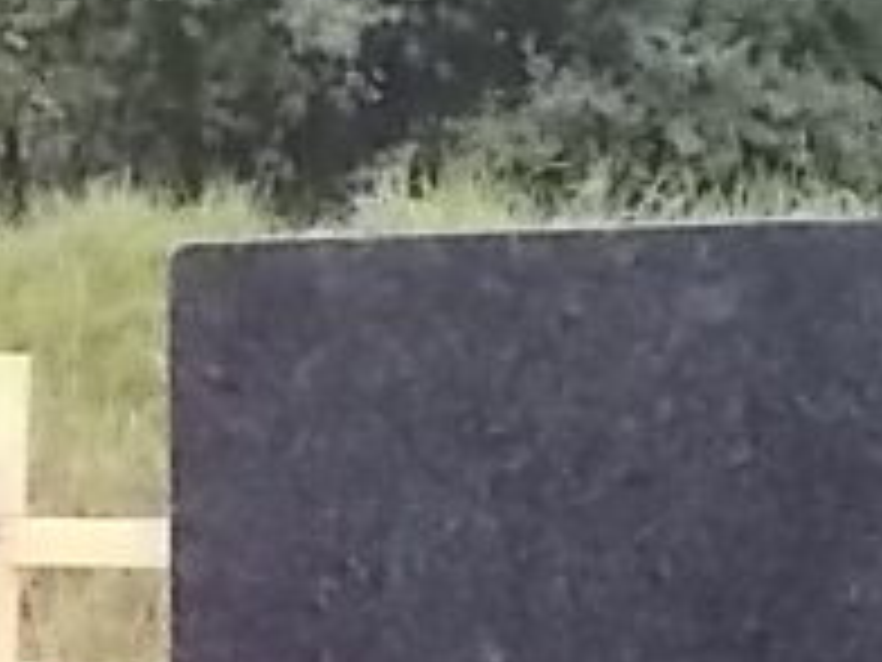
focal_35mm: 215
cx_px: -14
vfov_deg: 6.8
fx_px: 5478
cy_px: 1009
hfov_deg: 9.1
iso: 360
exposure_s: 1/80
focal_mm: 11.8
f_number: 5.3
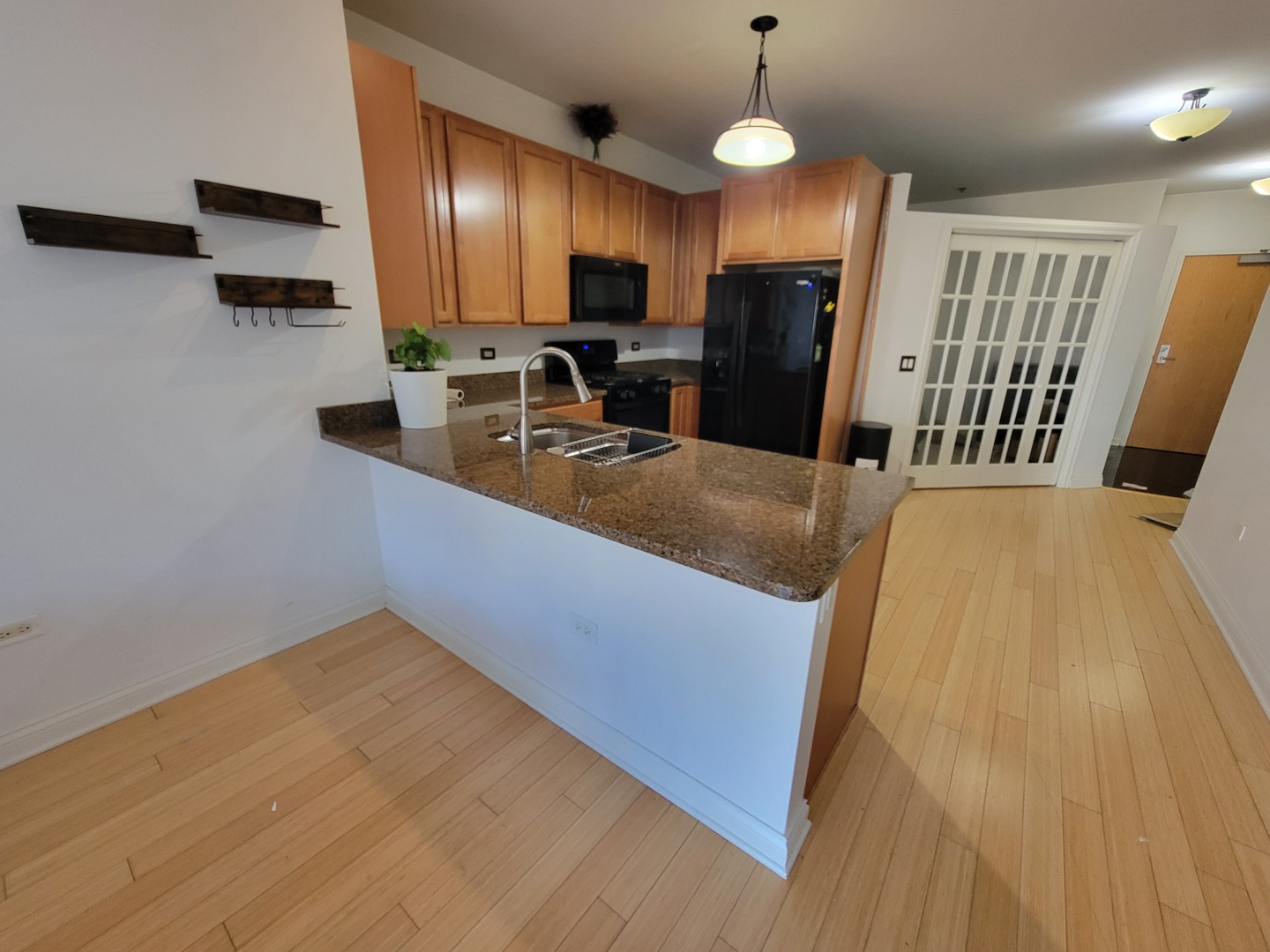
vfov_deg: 89.9
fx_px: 477
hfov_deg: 106.2
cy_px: 476
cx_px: 635
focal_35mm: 13
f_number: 2.2
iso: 250
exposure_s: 1/60
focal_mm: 2.2
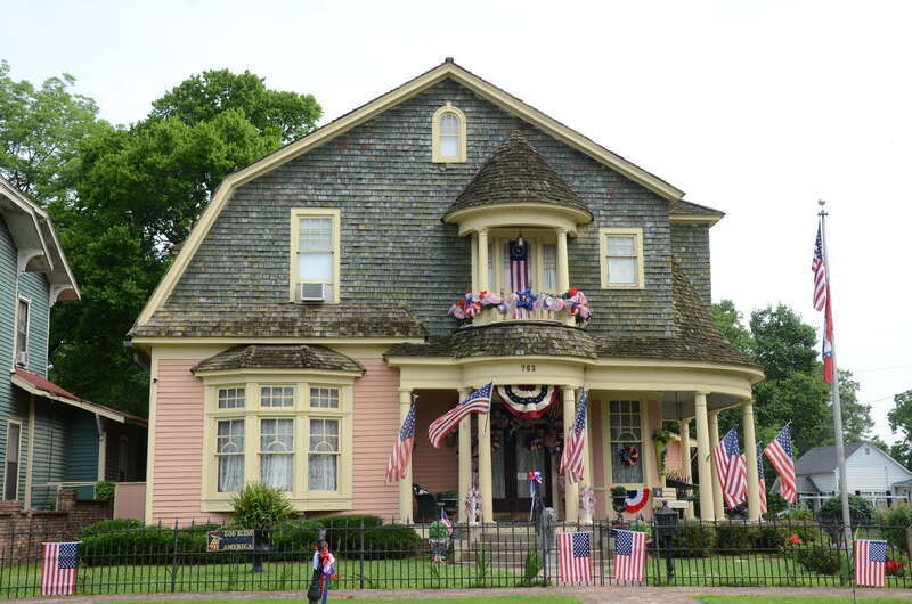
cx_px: 456
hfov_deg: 43.7
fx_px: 1138
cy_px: 302
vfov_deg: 29.7
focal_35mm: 45
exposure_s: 1/250
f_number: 8
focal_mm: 30
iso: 200
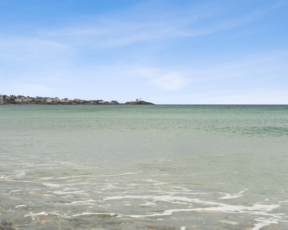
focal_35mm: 79
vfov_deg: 19.4
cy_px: 115
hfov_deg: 24.1
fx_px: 673
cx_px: 135
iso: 320
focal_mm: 70
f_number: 7.1
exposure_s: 1/400
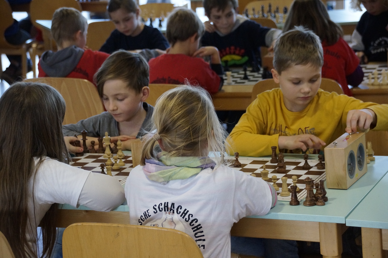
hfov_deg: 18.2
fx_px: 1211
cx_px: 194
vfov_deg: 12.1
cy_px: 129
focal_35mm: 112
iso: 2500
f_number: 5.6
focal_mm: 75
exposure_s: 1/125
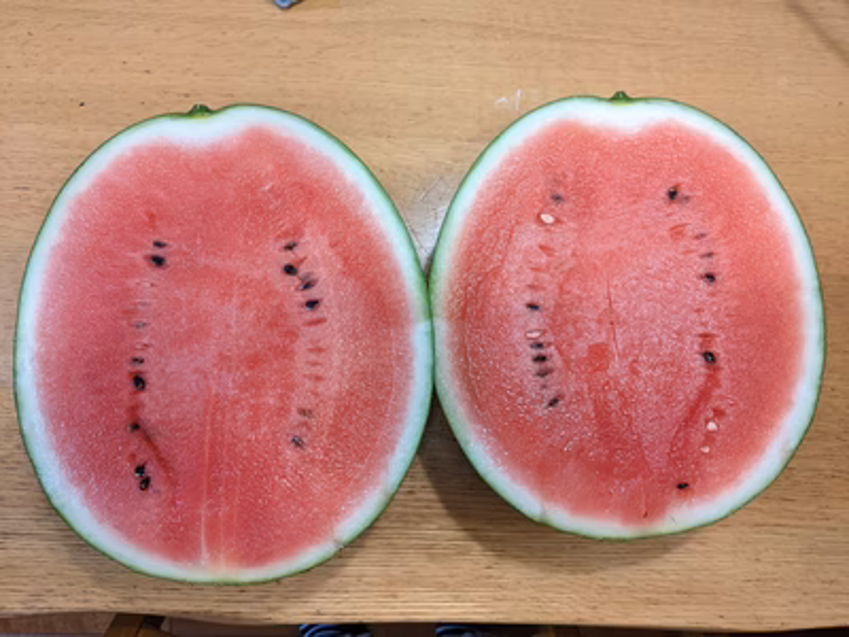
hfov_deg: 65.3
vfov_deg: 51.4
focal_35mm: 27
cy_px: 318
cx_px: 424
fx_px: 662
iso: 87
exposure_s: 1/40
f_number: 1.8
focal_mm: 4.44
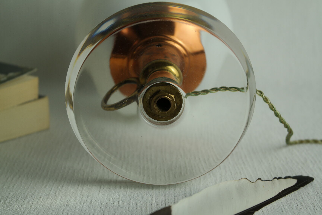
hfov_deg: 29.2
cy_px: 108
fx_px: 617
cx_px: 161
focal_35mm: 69
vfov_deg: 19.7
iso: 100
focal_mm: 45
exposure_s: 1/30
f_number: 5.6
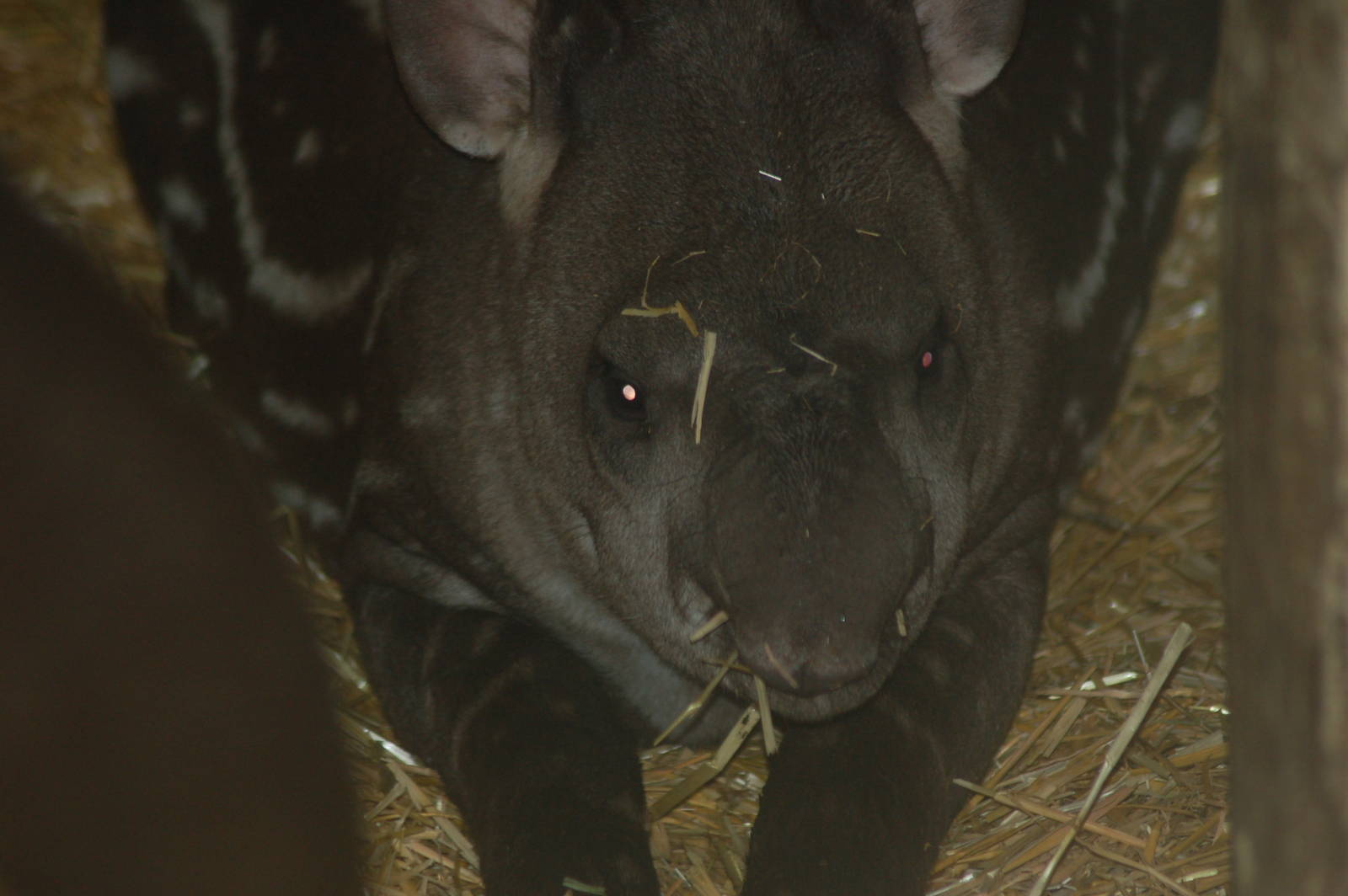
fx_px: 10663
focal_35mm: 285
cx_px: 674
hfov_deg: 7.2
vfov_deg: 4.8
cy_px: 448
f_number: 4.8
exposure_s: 1/60
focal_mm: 190
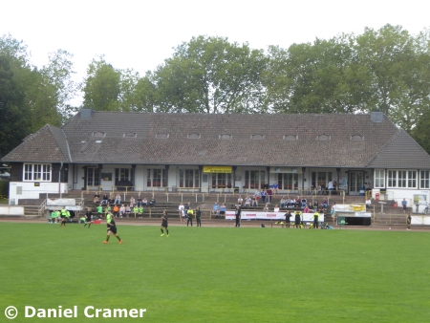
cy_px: 162
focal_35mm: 84
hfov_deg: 23.3
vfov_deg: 17.6
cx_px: 215
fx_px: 1044
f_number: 4.8
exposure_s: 1/100
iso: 80
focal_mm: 15
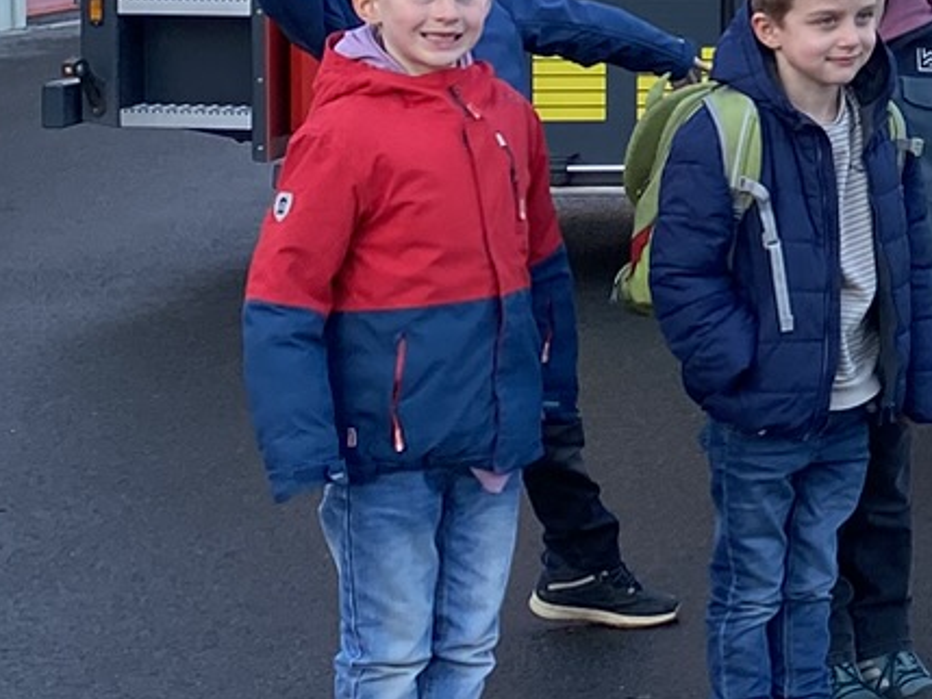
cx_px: 1714
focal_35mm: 124
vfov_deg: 11.7
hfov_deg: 14.0
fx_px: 3340
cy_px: -130
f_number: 1.8
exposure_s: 1/205
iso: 32
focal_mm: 4.25
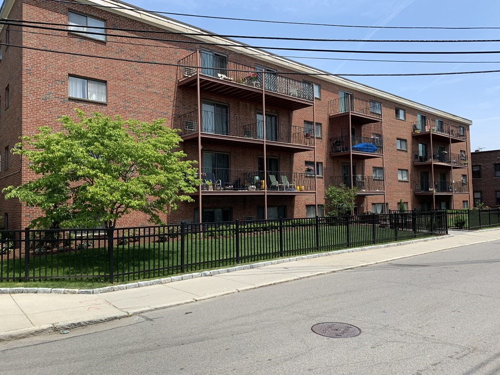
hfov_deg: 67.3
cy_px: 188
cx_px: 250
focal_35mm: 26
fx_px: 376
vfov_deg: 53.1
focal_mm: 4.25
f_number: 1.8
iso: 25
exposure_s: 1/1718
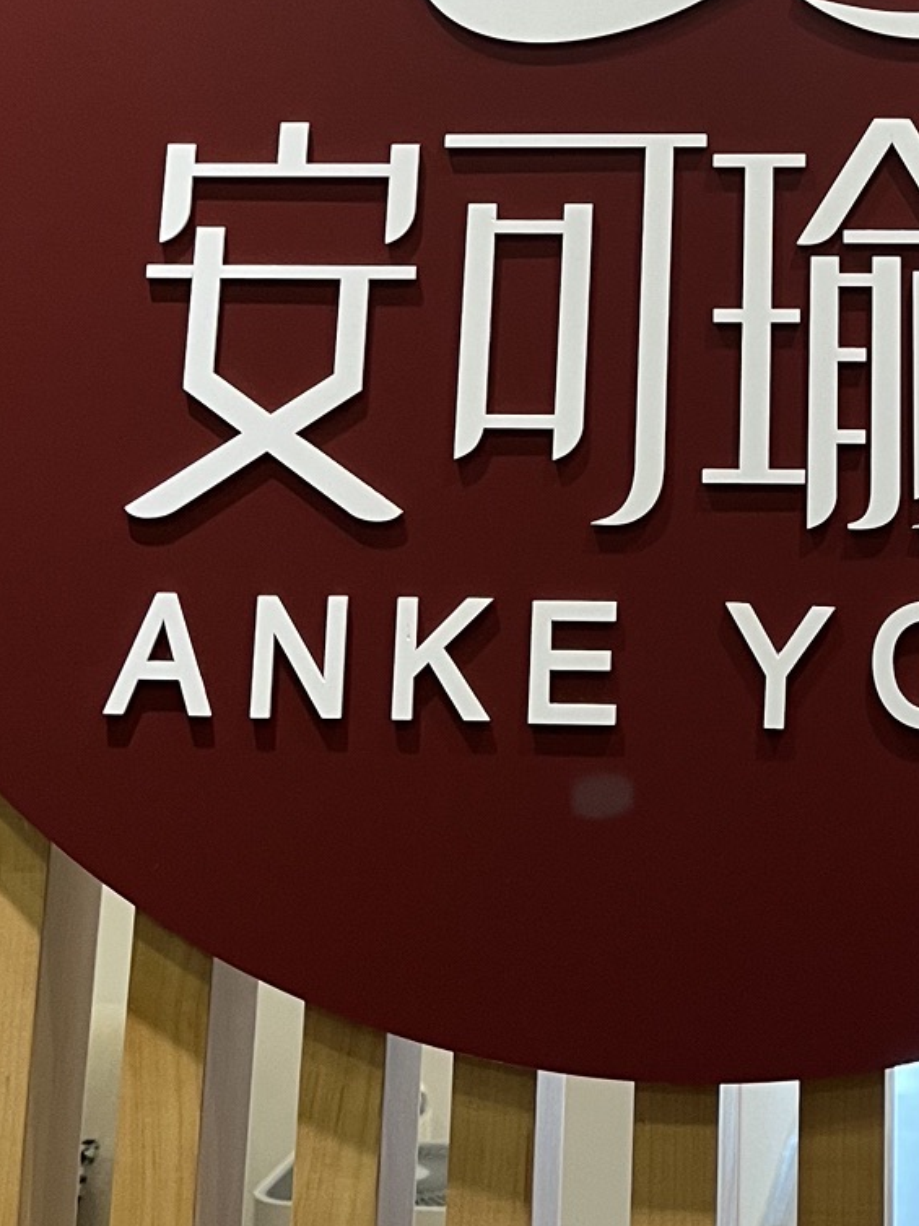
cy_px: -203
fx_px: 2444
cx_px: 813
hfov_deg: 20.9
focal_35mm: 69
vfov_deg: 25.6
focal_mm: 5.1
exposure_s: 1/50
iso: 80
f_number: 1.6
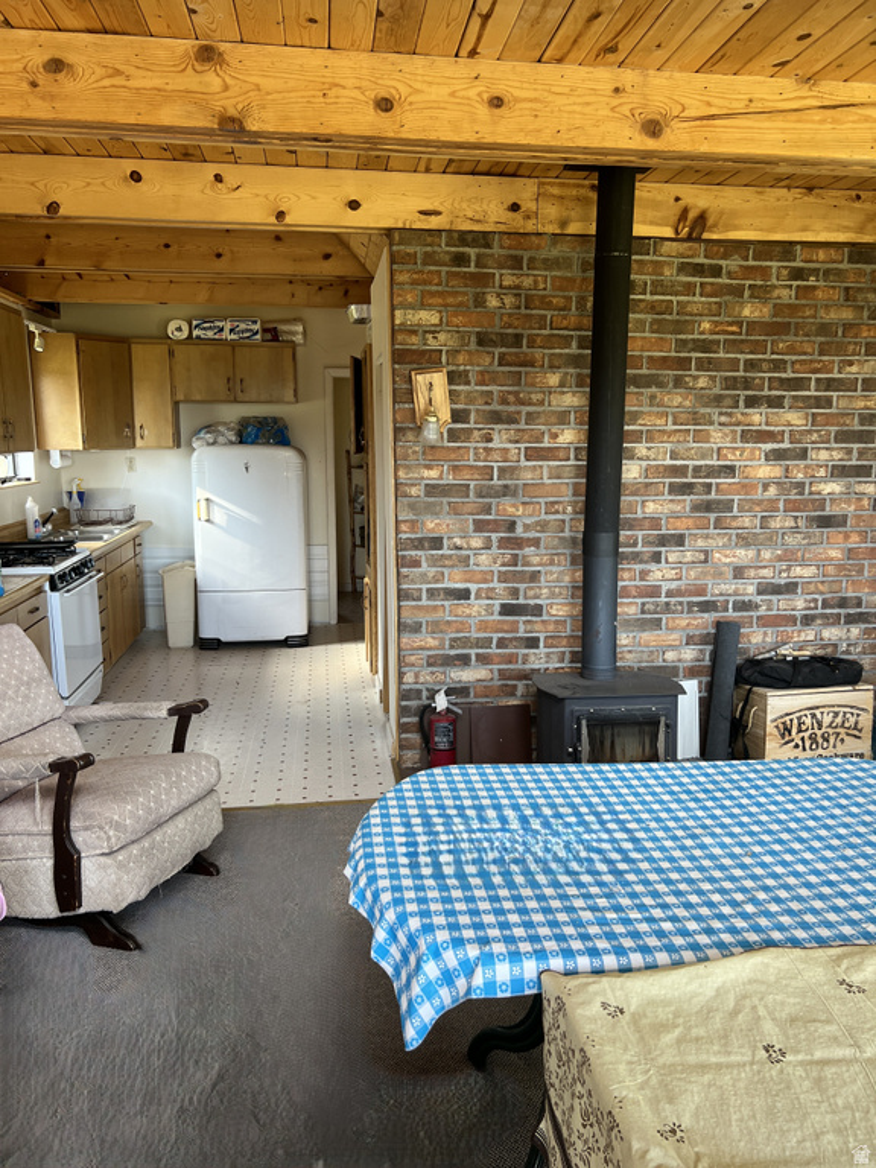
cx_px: 438
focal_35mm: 26
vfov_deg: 67.3
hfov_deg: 53.1
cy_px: 584
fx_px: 877
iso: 100
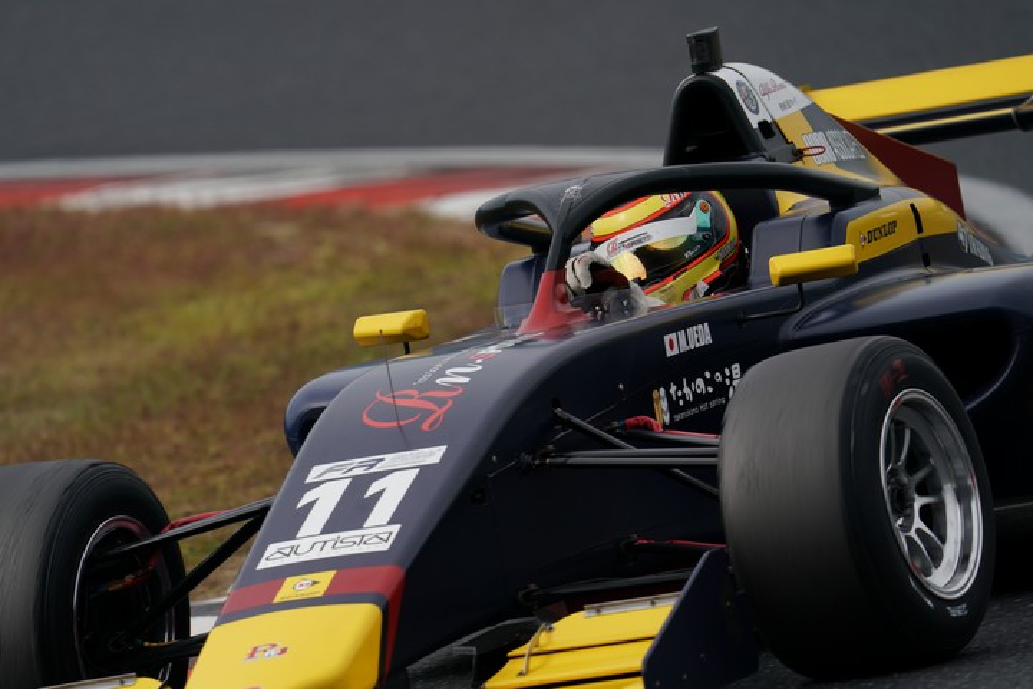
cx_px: 516
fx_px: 17215
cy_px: 344
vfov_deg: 2.3
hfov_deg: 3.4
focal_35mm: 600
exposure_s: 1/800
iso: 200
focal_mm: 600
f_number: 7.1
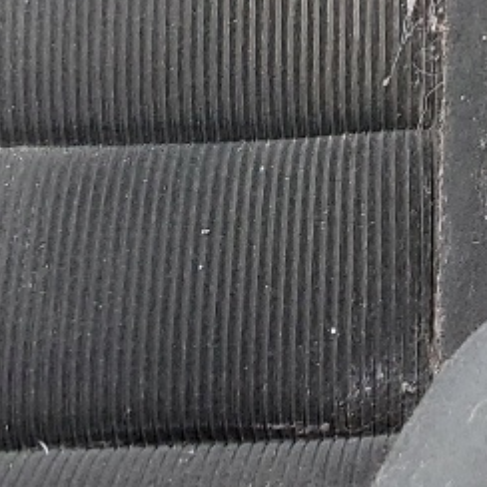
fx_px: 2403
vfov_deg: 10.5
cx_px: 732
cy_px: -517
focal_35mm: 151
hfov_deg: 11.1
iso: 50
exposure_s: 1/192
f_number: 1.5
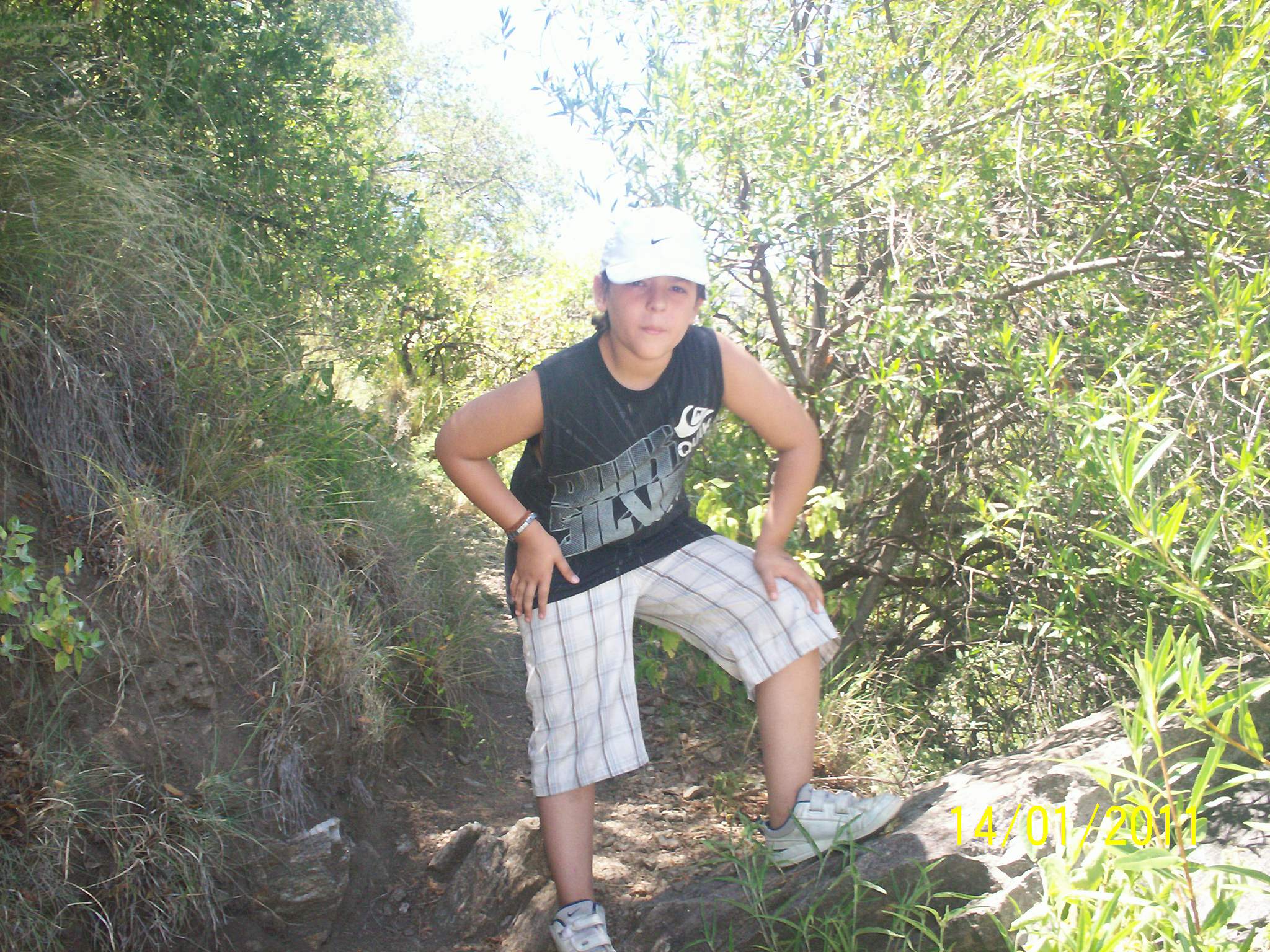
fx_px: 1321
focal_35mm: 36
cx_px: 635
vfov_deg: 39.7
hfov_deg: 51.4
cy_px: 476
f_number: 4.5
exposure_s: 1/86.3
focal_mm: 6
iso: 140
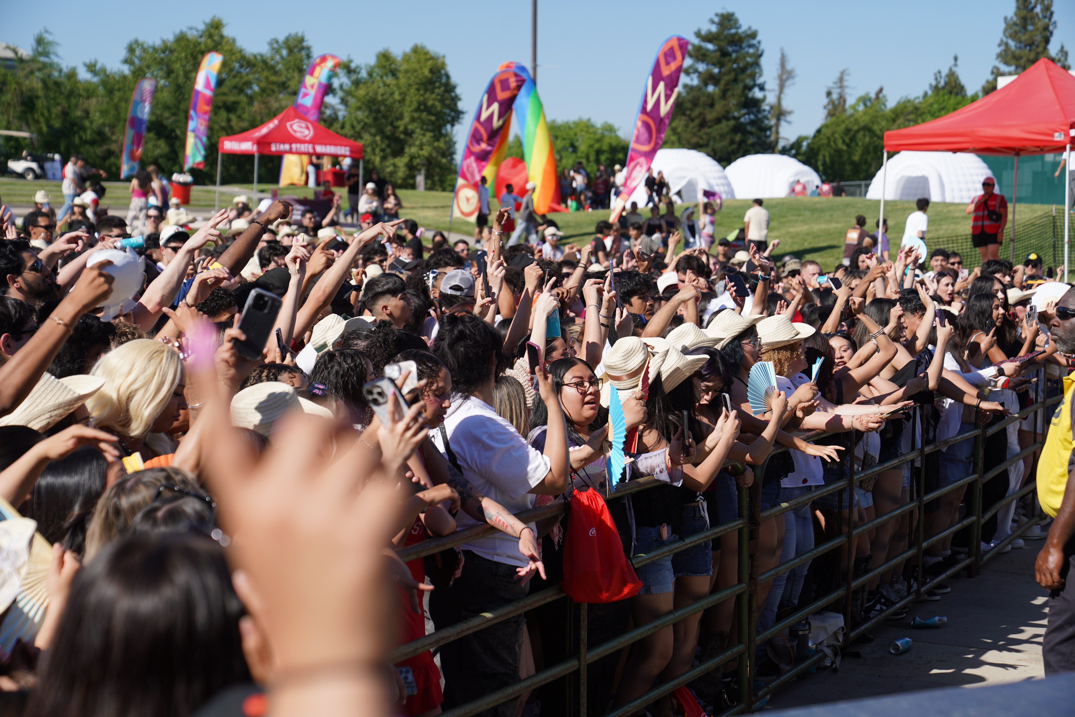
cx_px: 538
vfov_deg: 19.5
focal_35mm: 70
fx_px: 2090
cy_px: 358
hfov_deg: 28.8
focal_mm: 70
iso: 160
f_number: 4
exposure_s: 1/1600
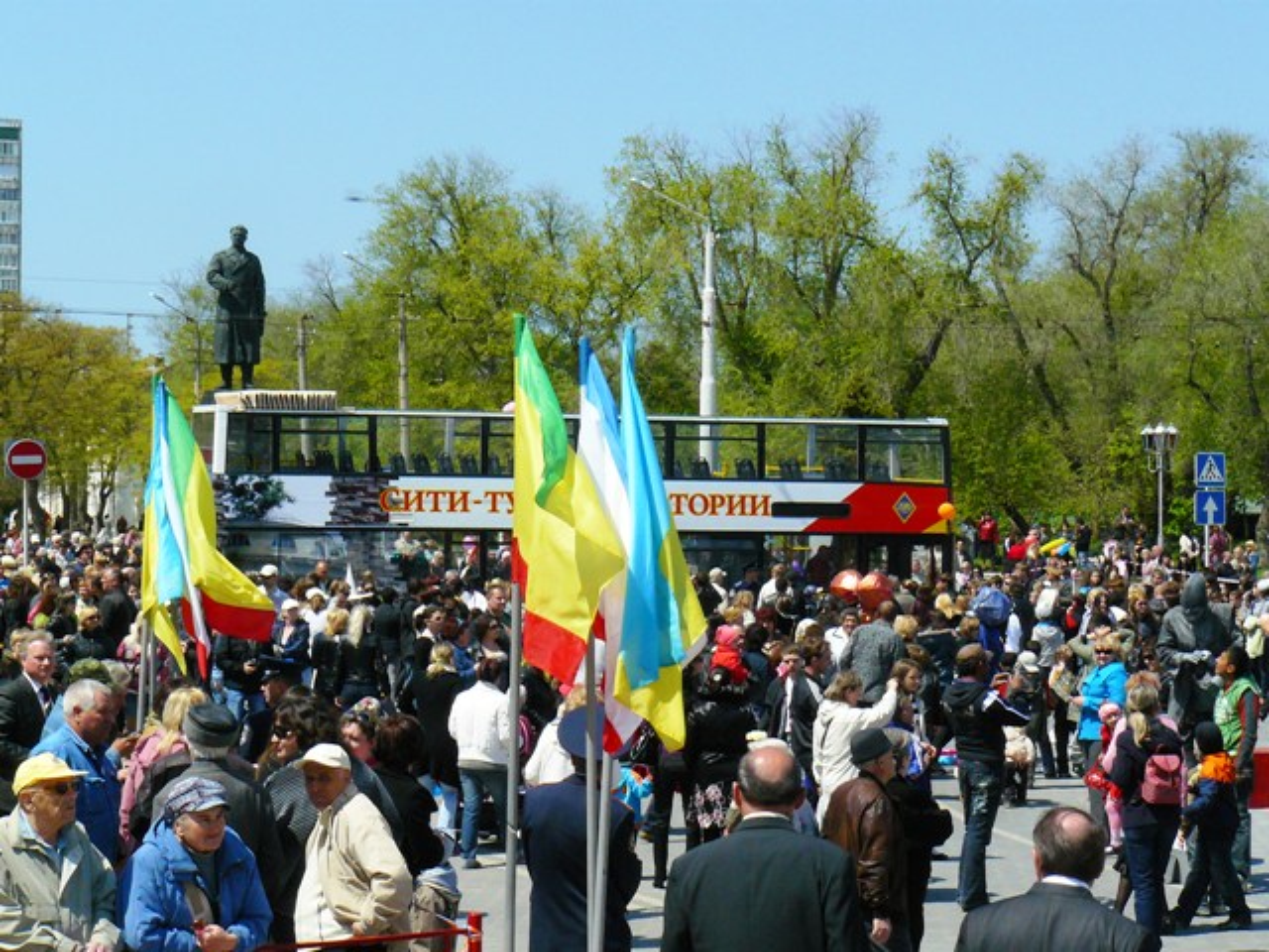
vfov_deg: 15.9
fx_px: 3409
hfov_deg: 21.1
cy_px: 476
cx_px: 634
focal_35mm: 93
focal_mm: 15.5
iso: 200
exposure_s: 1/500
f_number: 8
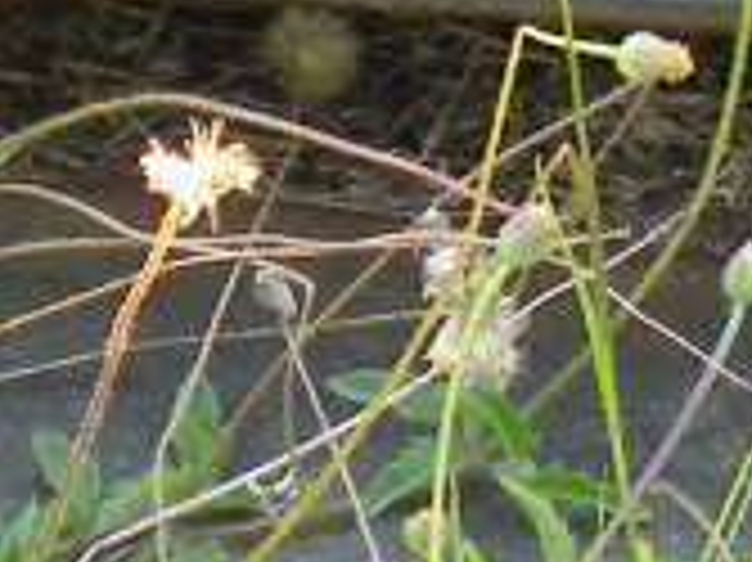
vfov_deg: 2.5
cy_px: -1326
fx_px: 12504
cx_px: 1400
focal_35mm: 576
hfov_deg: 3.4
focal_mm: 14.2
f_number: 4
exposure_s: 1/80
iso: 64
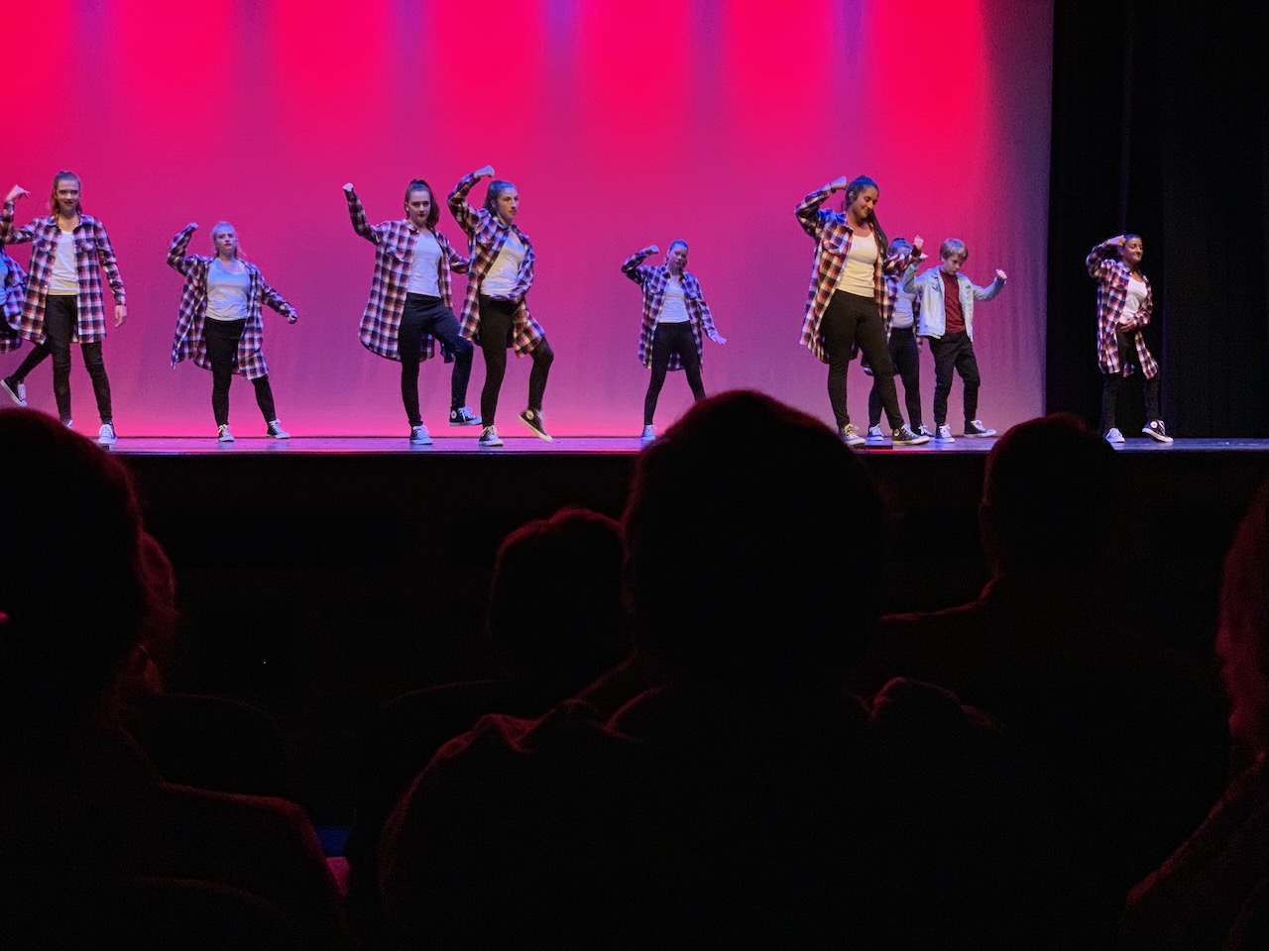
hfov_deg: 36.8
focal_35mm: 52
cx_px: 634
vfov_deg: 28.0
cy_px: 476
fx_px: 1906
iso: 500
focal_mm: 6
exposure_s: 1/60
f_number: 2.4
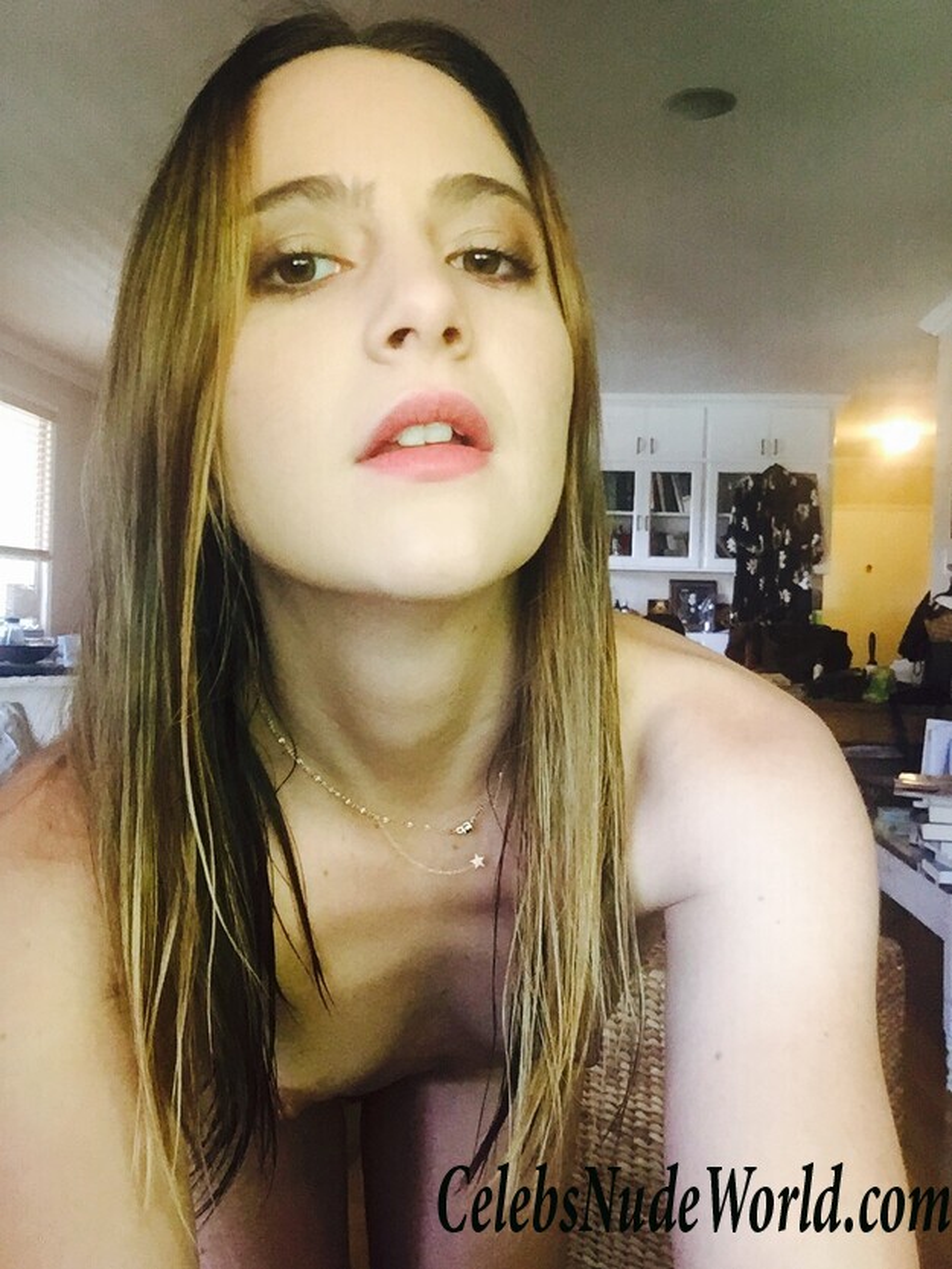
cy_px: 634
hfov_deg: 45.5
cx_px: 476
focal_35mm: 31
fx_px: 1136
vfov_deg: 58.3
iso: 200
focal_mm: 2.65
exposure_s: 1/30
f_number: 2.2
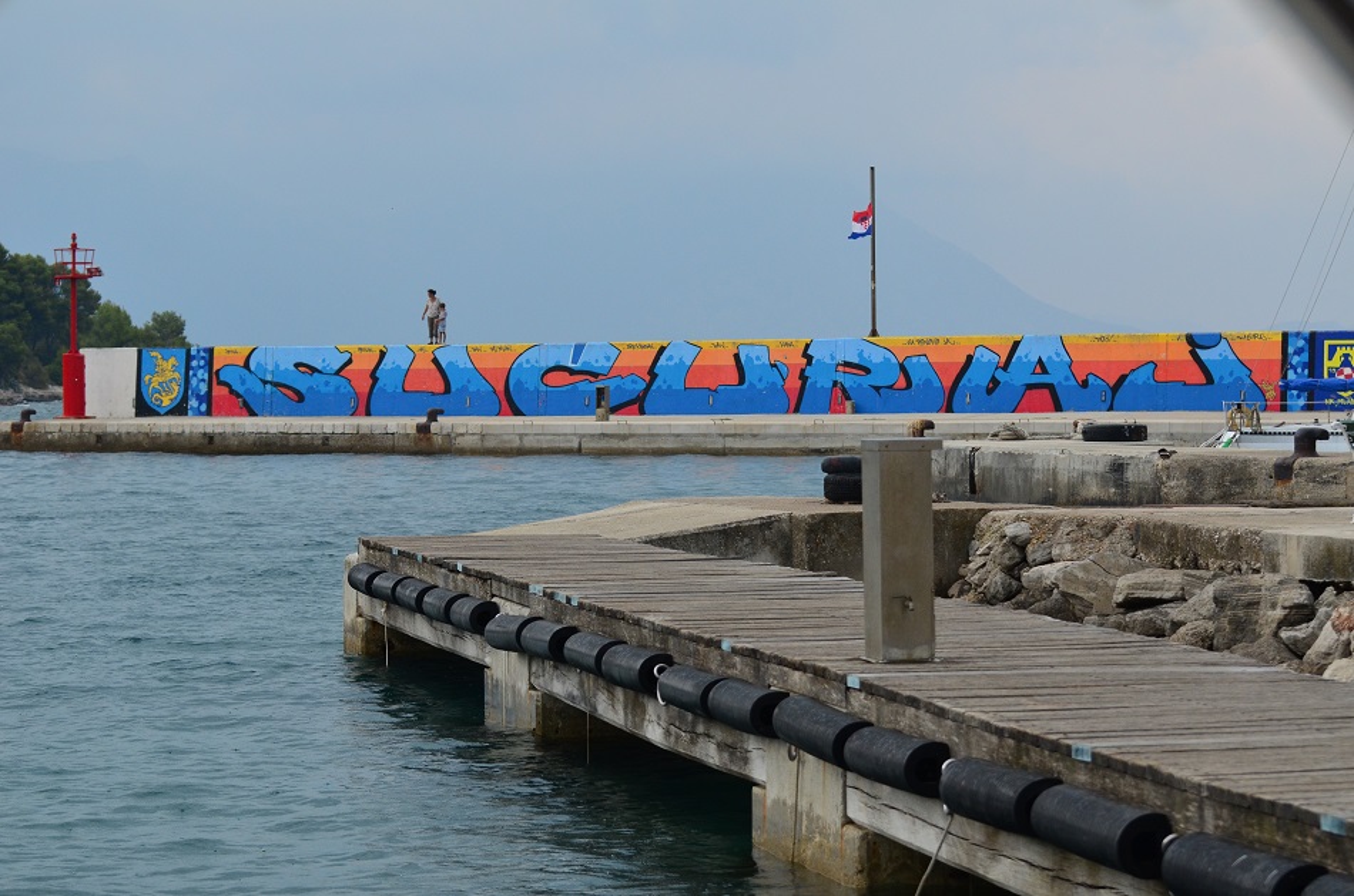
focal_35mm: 105
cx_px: 677
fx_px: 3941
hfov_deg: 19.5
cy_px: 448
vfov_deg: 13.0
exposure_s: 1/1600
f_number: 5
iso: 640
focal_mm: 70
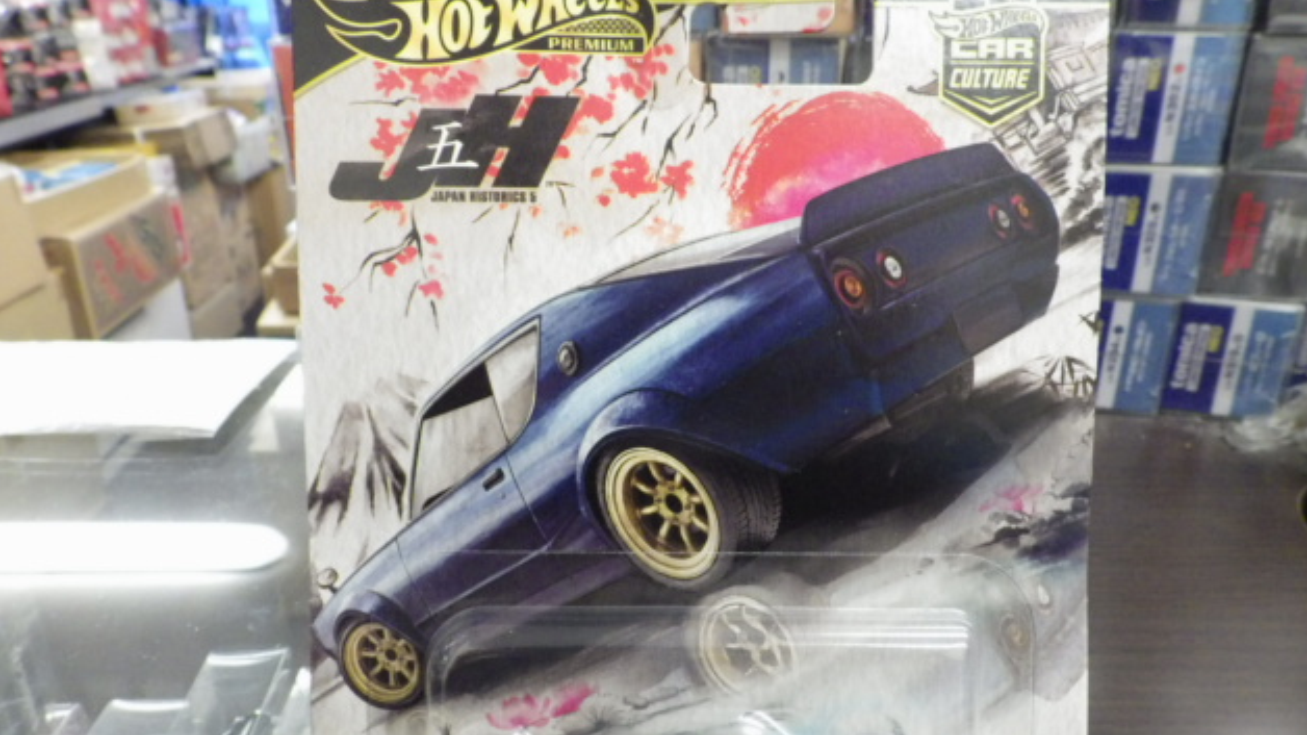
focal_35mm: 30
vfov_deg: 38.8
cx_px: 662
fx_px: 1040
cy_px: 443
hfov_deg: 64.3
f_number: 3.2
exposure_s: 1/45
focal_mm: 4.9
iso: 800
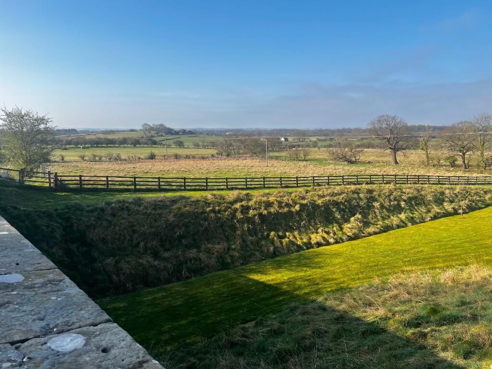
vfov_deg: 53.1
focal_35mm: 26
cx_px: 246
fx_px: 370
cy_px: 184
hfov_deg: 67.3
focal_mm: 5.7
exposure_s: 1/2695
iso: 50
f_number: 1.5
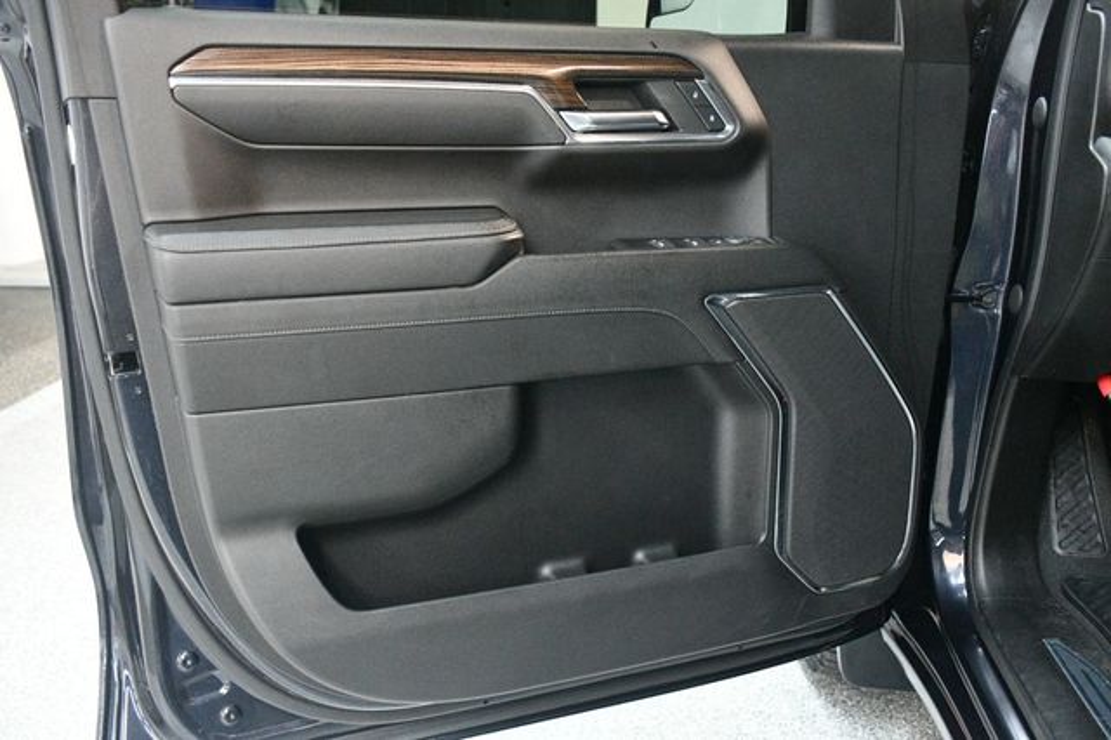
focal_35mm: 33
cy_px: 370
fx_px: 1018
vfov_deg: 39.9
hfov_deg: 57.2
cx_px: 556
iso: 7200
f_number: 3.5
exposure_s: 1/60
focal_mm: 22
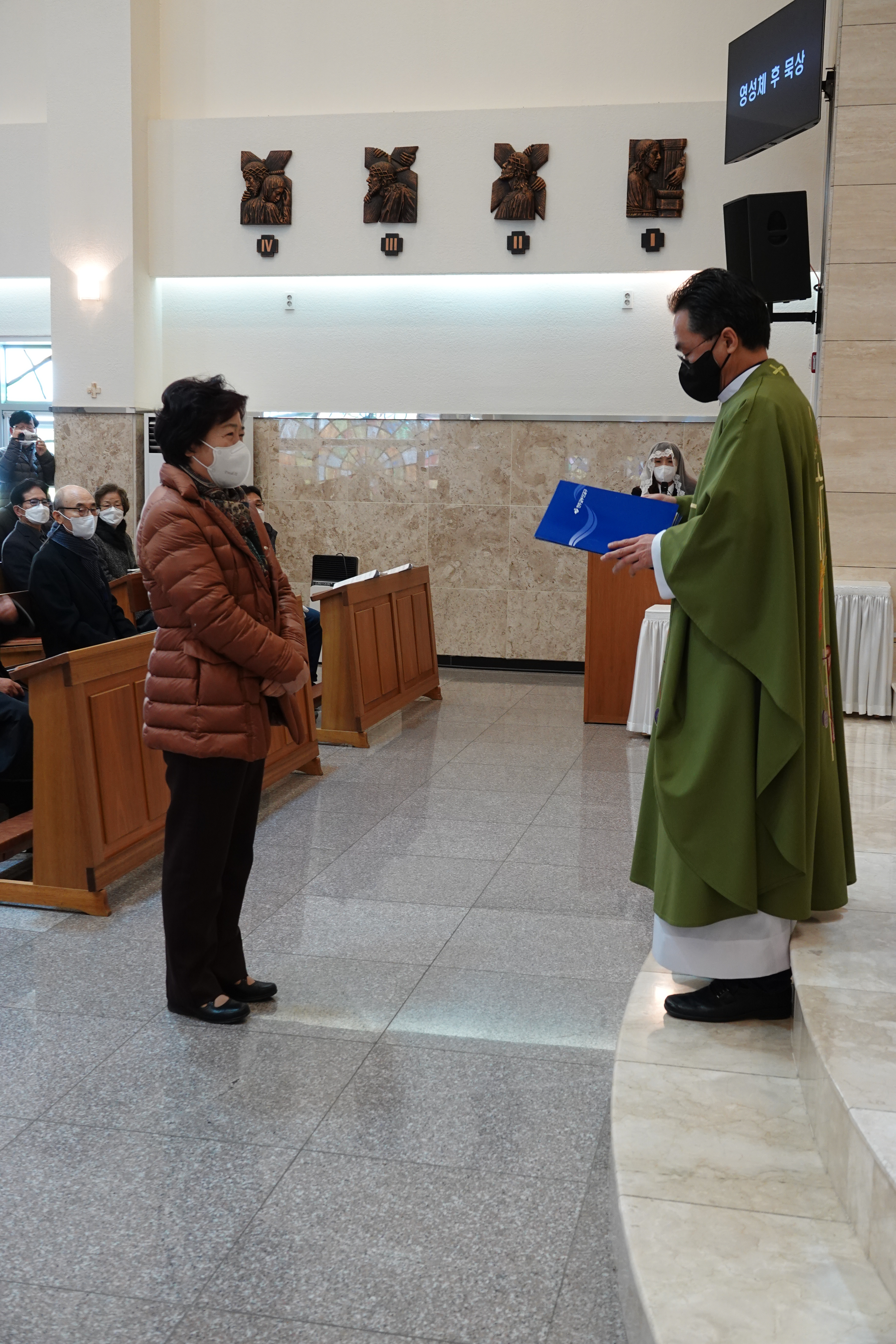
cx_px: 448
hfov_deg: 35.9
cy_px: 672
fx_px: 1381
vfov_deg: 51.9
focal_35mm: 37
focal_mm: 13.7
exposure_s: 1/40
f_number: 3.2
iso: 500
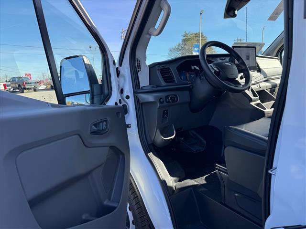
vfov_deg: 56.8
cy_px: 114
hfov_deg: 71.6
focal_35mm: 24
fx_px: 212
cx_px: 153
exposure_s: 1/707
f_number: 1.78
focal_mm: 6.76
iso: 80
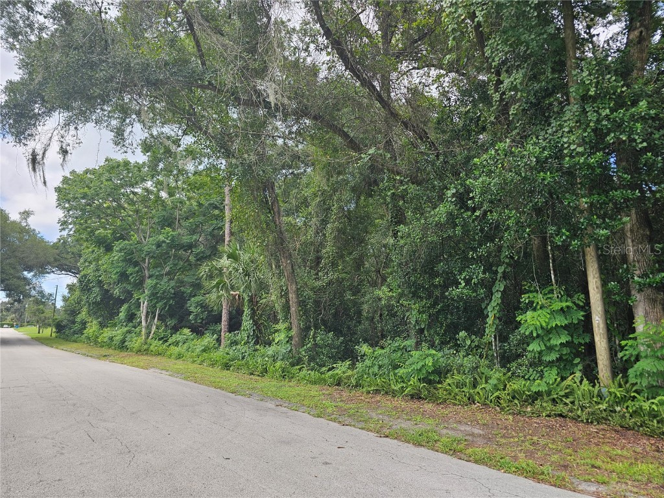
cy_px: 249
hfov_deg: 73.9
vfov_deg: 58.9
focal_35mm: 23
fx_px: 441
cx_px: 332
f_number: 1.7
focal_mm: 6.3
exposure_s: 1/180
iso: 16
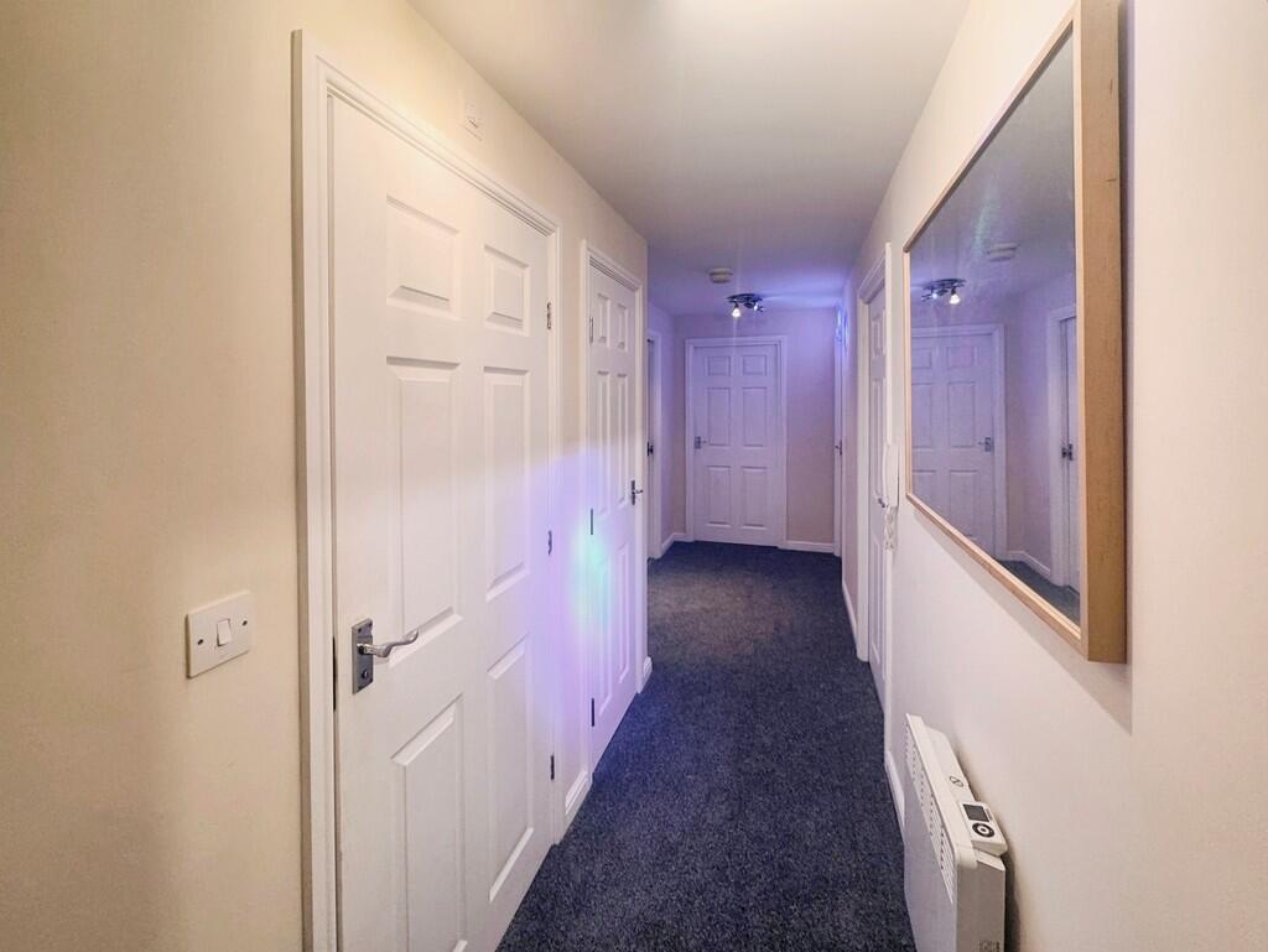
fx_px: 513
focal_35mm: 14
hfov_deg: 102.0
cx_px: 634
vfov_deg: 85.7
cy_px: 476
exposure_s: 1/50
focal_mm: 2.22
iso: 160
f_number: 2.2
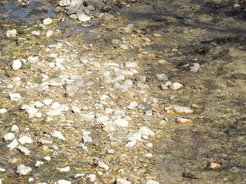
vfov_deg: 7.1
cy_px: 47
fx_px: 1485
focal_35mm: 209
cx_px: 133
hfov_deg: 9.5
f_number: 4.1
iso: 100
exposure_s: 1/500
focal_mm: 16
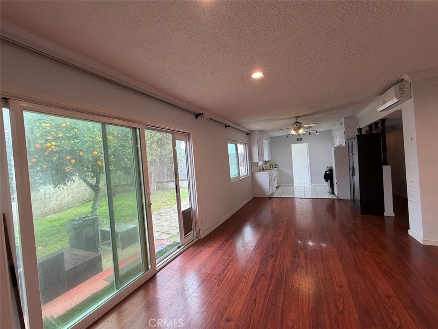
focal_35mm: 14
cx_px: 219
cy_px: 164
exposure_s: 1/120
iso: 200
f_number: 2.2
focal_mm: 2.22
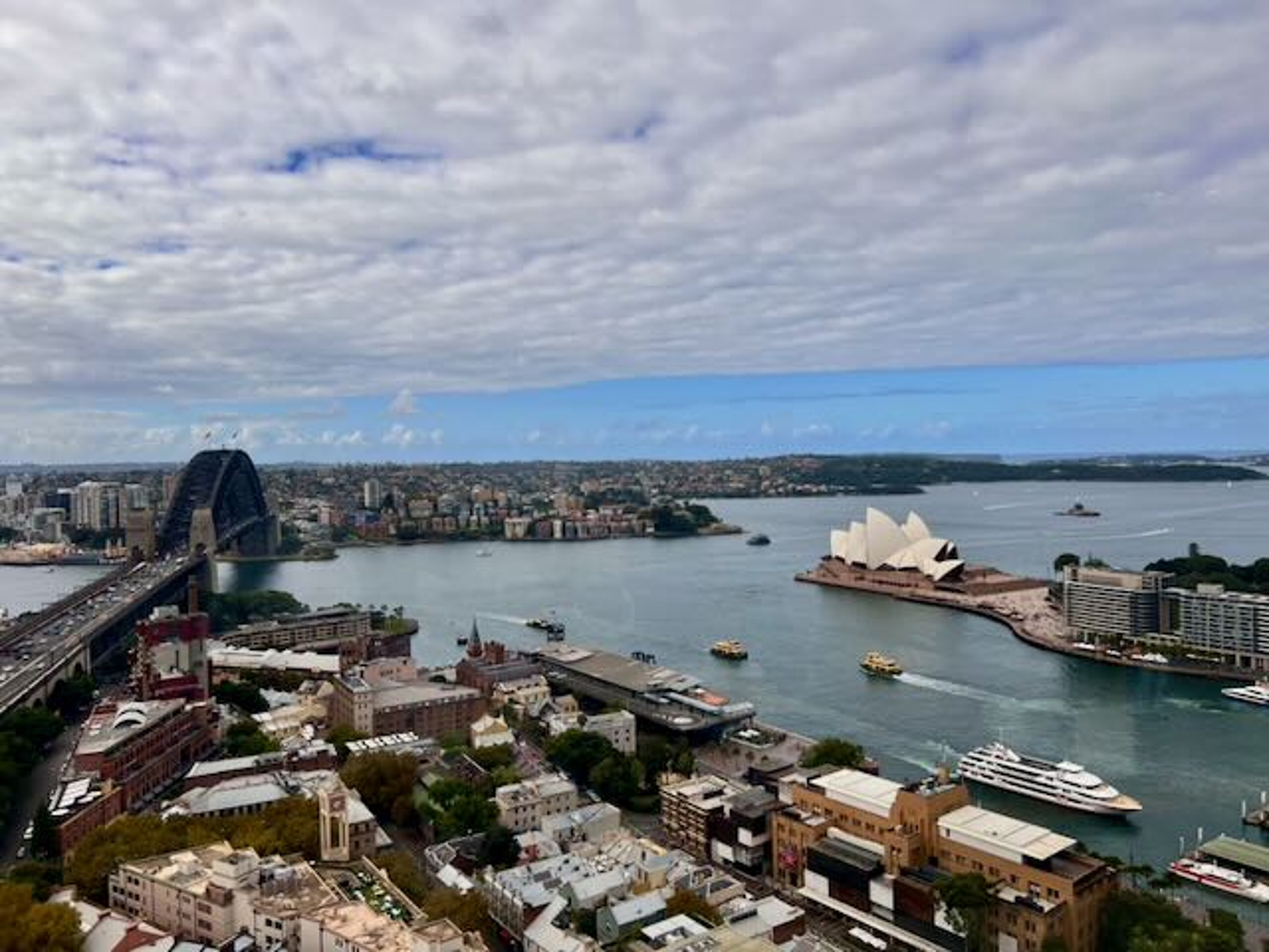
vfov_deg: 53.1
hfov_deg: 67.3
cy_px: 476
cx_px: 634
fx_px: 953
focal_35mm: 26
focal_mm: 5.7
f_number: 1.5
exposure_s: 1/1808
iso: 50
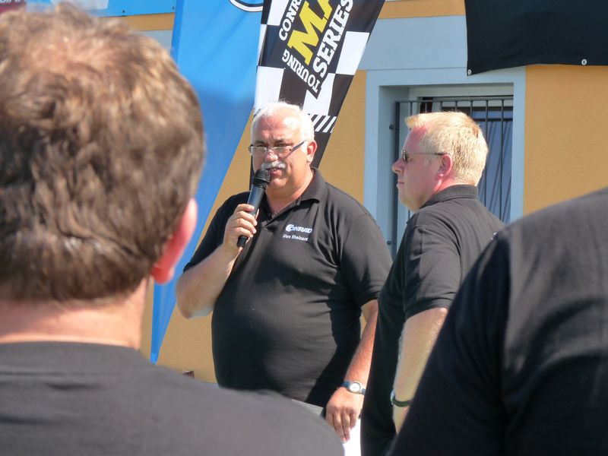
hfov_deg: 12.4
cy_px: 228
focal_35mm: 159
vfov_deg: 9.3
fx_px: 2793
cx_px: 304
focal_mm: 28.3
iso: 160
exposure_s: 1/200
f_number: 5.6
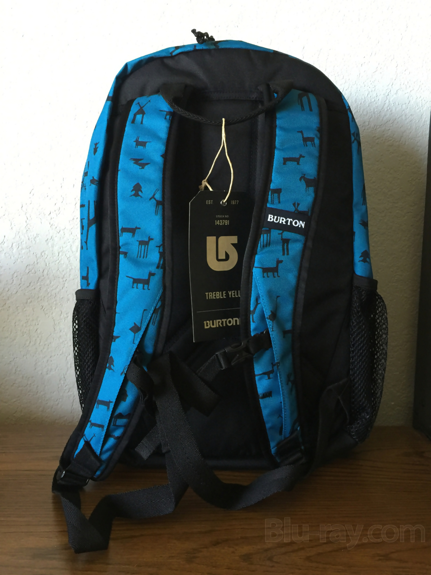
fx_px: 481
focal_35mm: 29
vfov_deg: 61.7
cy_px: 288
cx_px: 216
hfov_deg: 48.2
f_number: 2.2
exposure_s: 1/15
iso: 125
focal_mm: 4.15
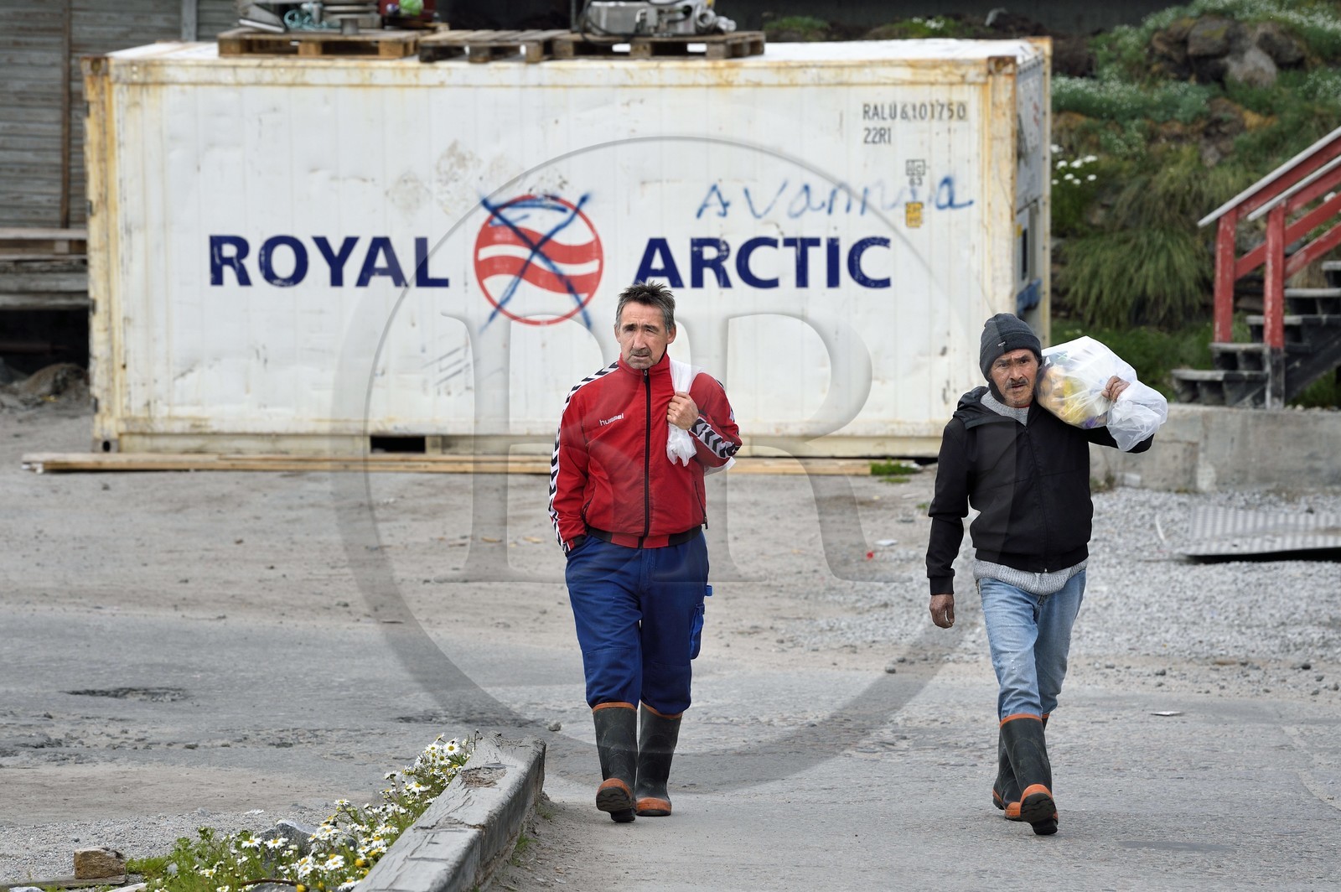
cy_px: 446
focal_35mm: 200
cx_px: 670
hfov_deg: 10.3
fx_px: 7444
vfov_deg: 6.9
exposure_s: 1/500
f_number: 8
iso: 400
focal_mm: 200
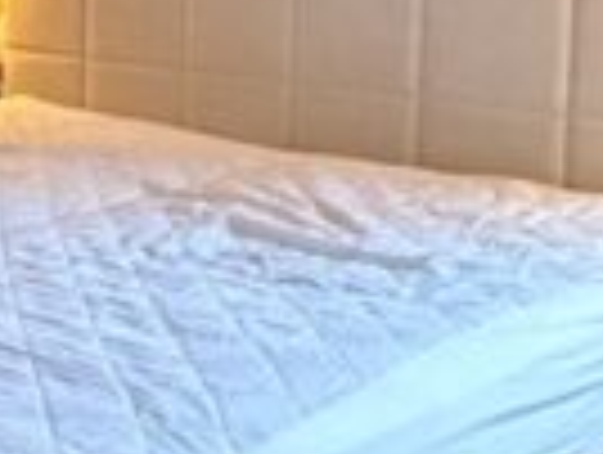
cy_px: 0
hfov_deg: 21.2
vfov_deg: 18.0
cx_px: -261
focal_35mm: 80
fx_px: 1396
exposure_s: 1/50
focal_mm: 2.22
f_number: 2.2
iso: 1250
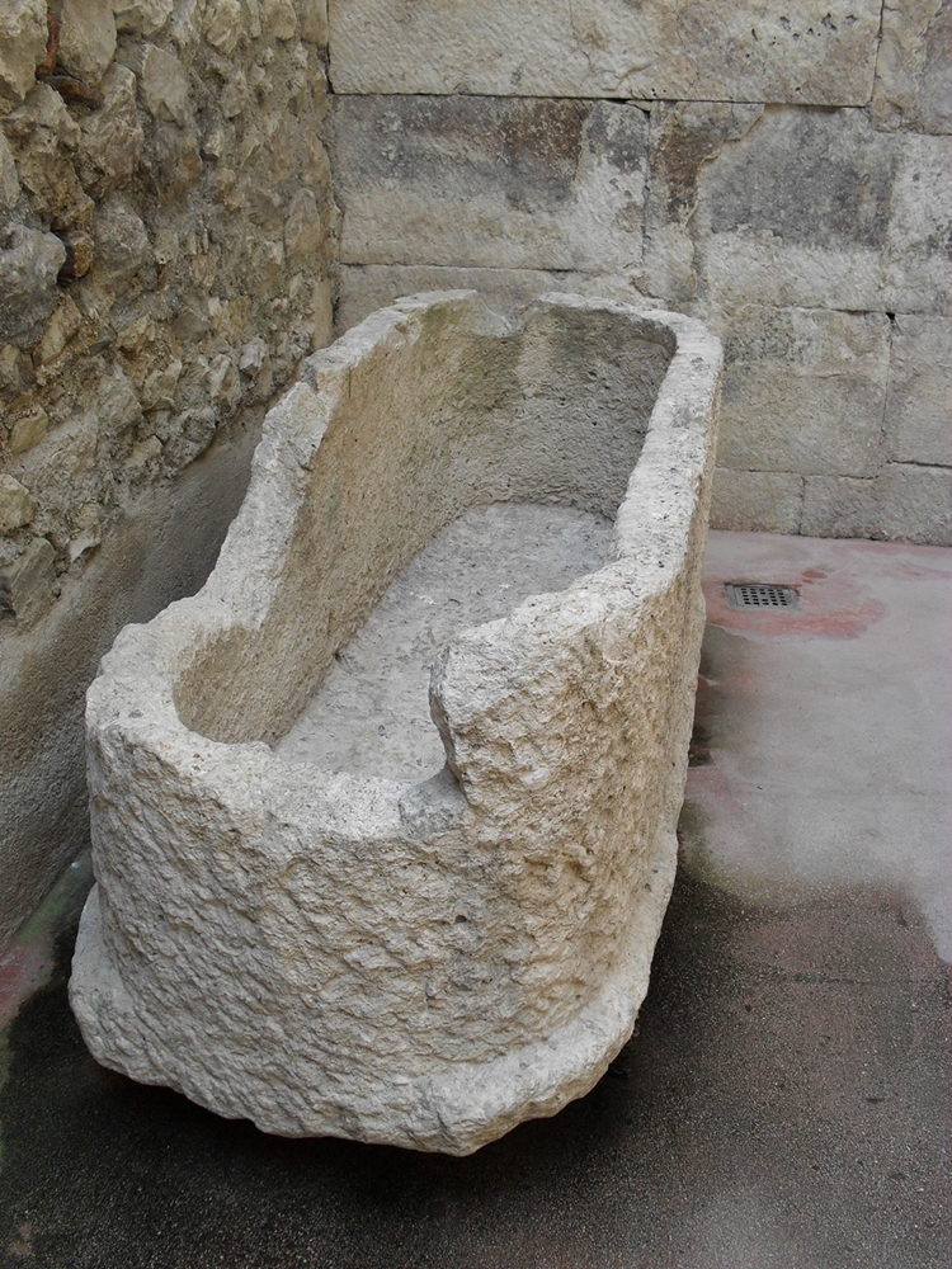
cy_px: 634
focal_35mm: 35
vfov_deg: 52.6
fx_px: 1283
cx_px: 476
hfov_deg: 40.7
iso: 100
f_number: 3.2
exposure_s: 1/180
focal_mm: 6.3
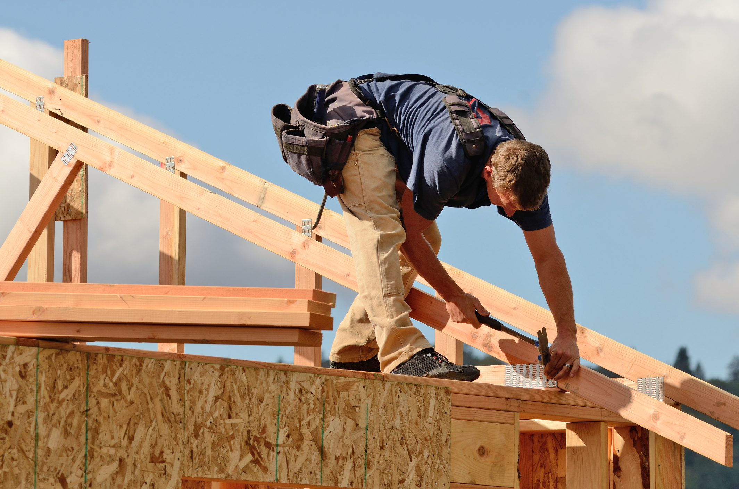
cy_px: 244
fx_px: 4762
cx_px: 370
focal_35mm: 232
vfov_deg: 5.9
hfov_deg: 8.9
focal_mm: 155
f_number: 8
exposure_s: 1/320
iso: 100
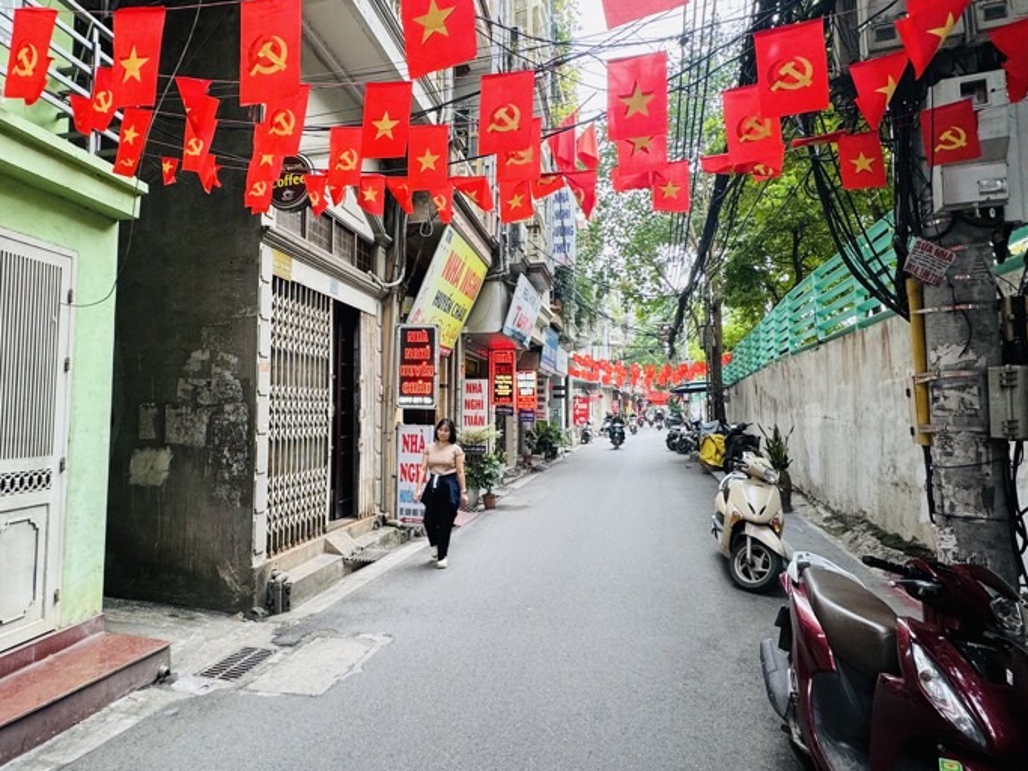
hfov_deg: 78.2
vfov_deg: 63.4
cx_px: 417
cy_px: 372
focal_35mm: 21
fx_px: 624
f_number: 2.2
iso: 100
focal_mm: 2.22
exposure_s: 1/125
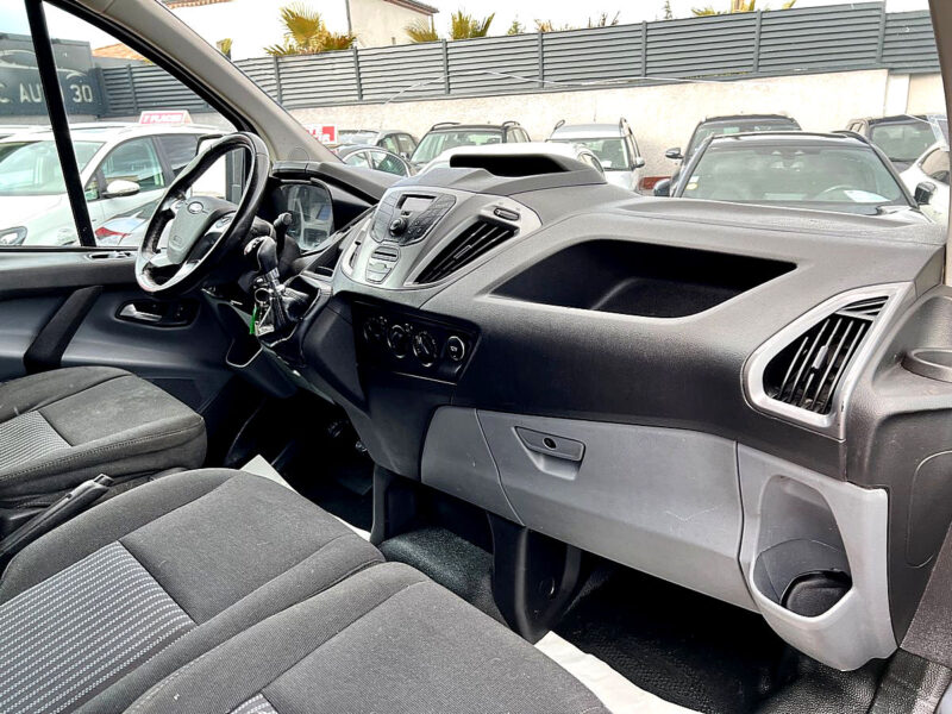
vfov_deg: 53.1
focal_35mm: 26
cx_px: 476
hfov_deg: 67.3
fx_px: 715
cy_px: 357
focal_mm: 5.7
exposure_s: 1/121
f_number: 1.5
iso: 40
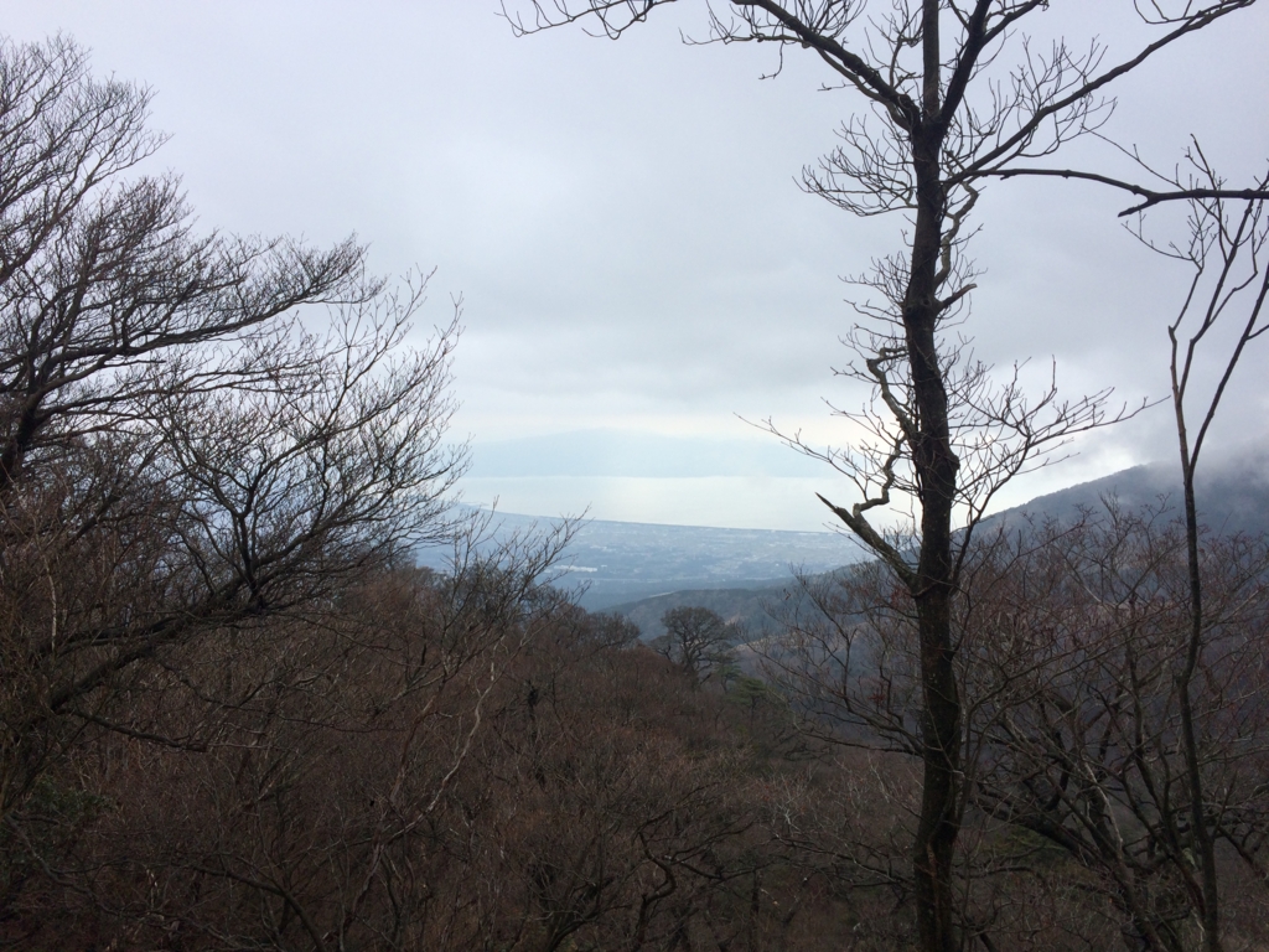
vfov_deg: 48.2
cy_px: 476
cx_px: 634
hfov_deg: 61.7
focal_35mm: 29
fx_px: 1063
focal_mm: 4.15
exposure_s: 1/1026
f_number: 2.2
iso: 32
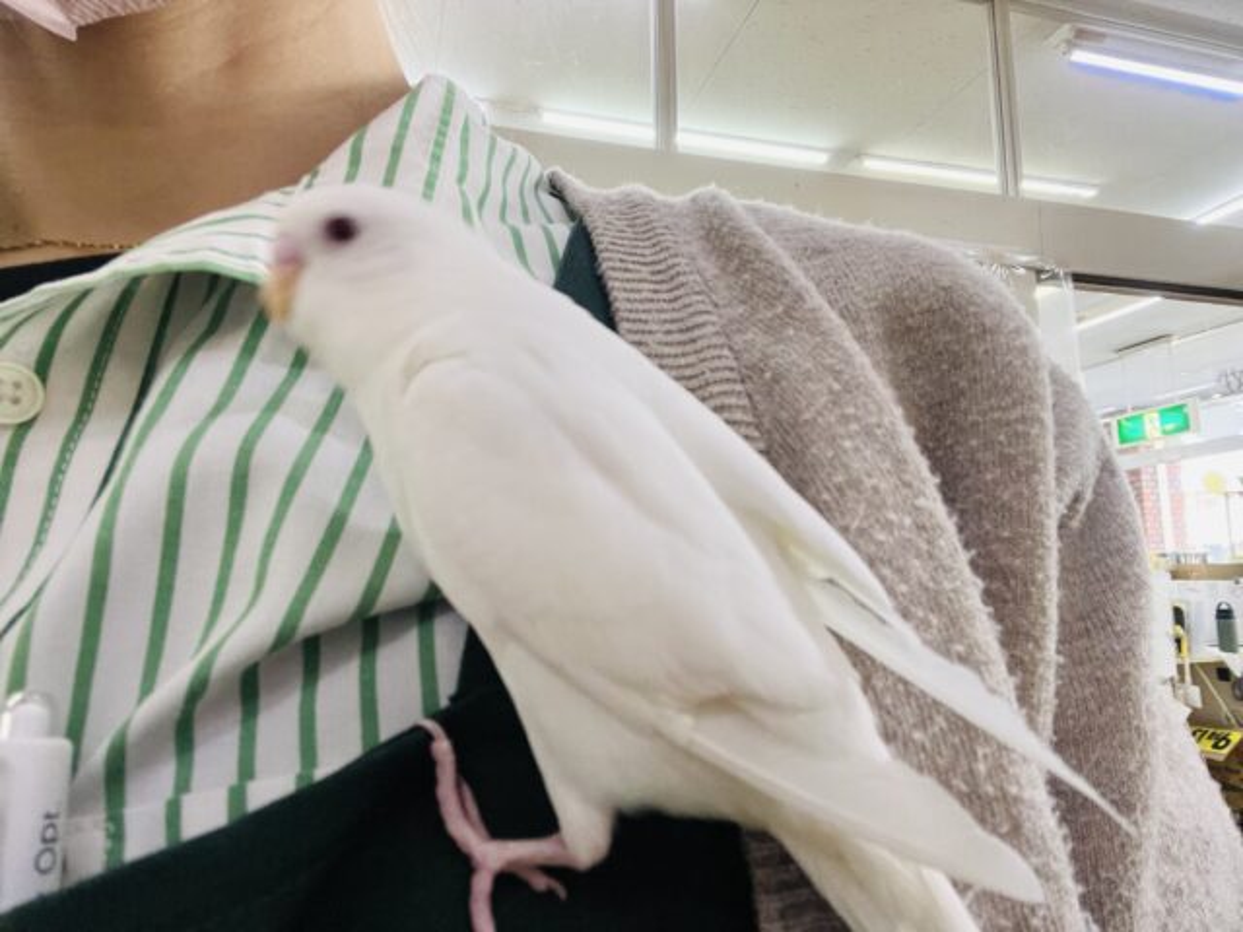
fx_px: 826
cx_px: 622
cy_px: 466
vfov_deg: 58.9
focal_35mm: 23
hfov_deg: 73.9
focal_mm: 2.71
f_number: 2.2
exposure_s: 1/50
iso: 125
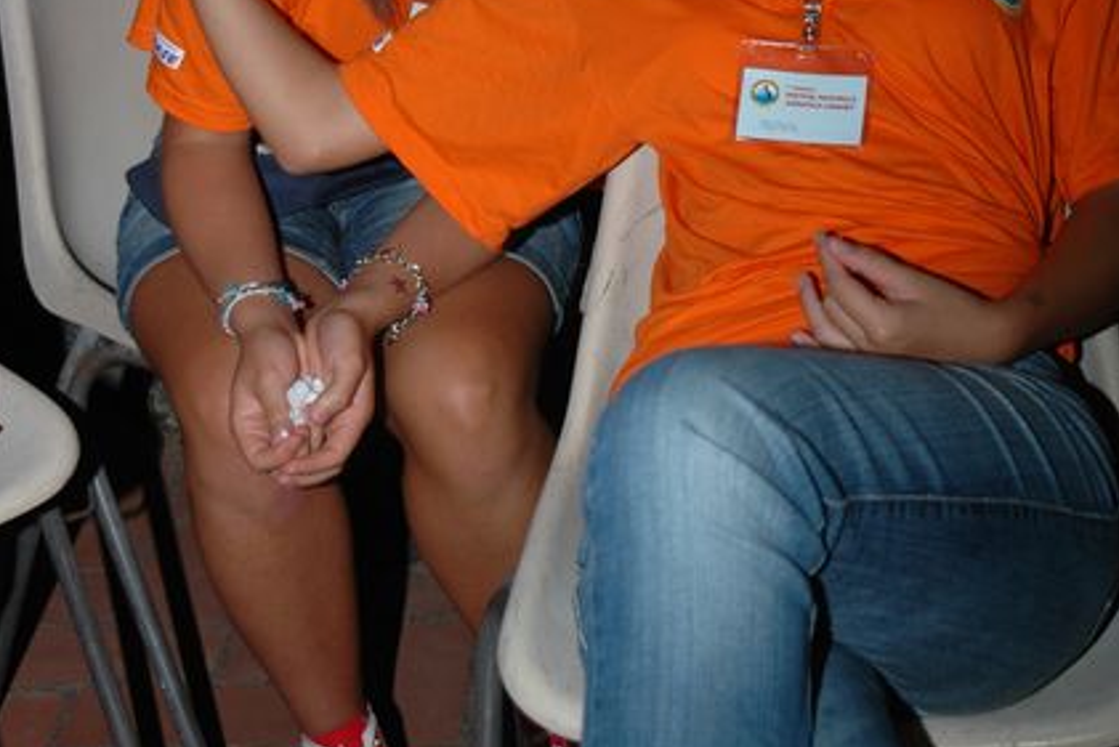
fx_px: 2829
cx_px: 557
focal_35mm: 91
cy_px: 136
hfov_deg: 22.4
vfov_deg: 14.9
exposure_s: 1/60
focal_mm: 40
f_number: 4.2
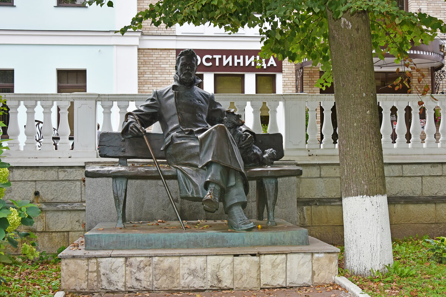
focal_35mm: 48
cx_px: 223
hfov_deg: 41.1
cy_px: 148
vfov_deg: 28.1
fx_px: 595
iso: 140
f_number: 4.2
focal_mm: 32
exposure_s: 1/250
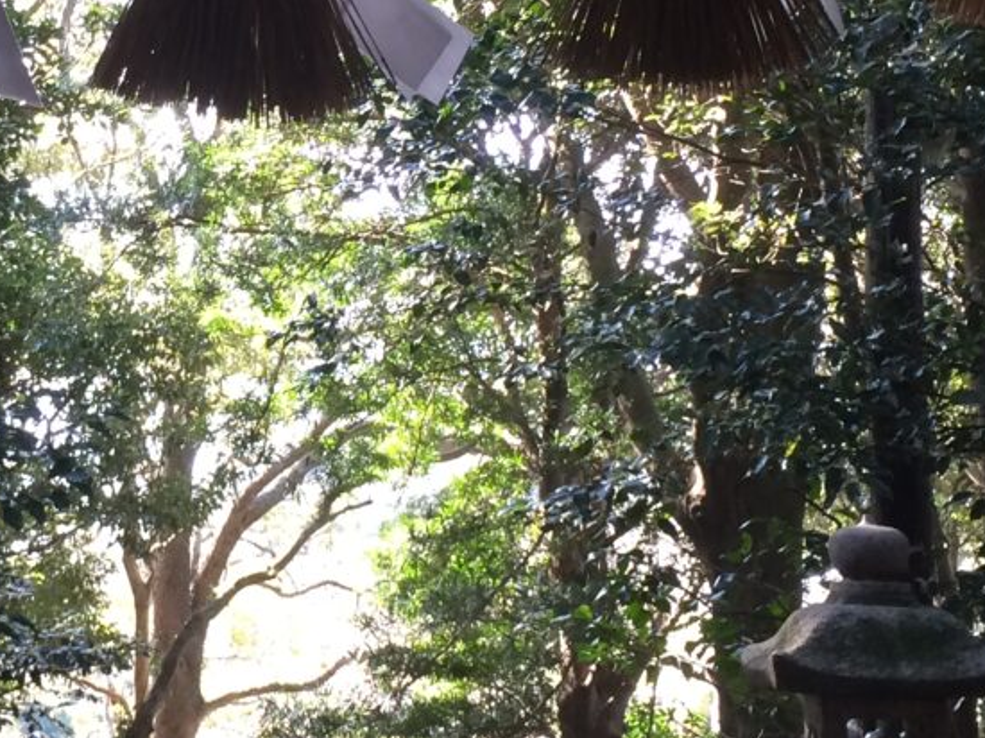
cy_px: 170
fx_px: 2304
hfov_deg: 23.7
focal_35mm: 81
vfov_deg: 18.1
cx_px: 177
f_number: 2.2
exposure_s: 1/30
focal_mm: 4.15
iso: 32
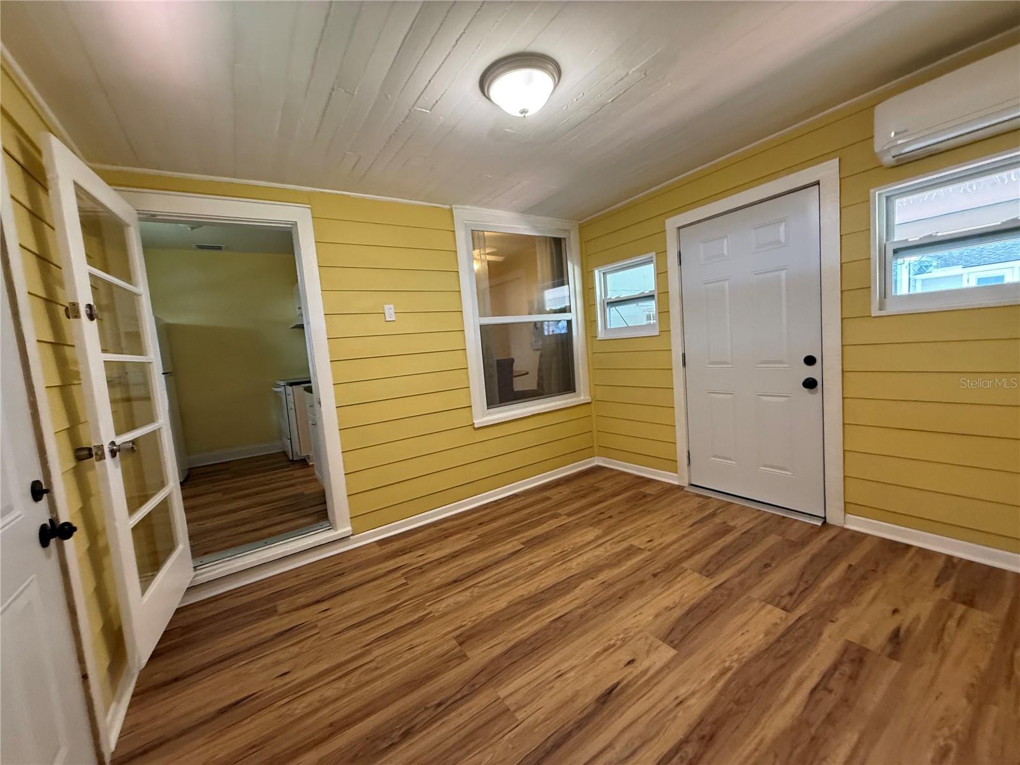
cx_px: 510
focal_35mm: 14
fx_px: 413
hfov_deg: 102.1
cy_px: 382
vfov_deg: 85.7
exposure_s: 1/60
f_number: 2.2
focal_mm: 2.22
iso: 200
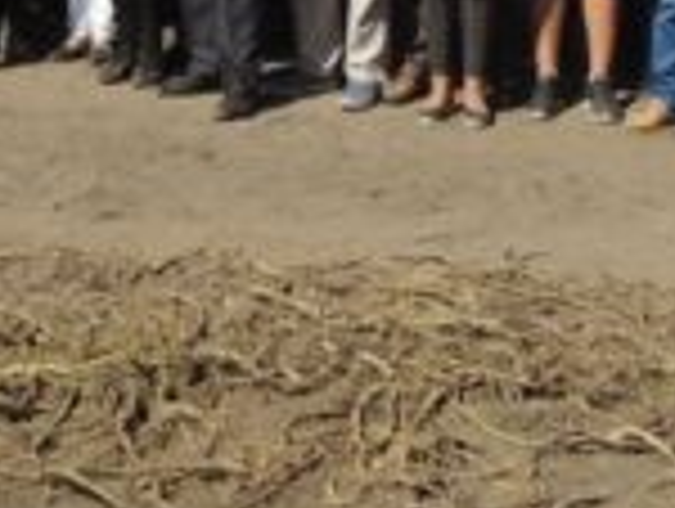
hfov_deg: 17.4
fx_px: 2187
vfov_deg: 12.6
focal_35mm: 112
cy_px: -232
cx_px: 117
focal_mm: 4.3
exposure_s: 1/1250
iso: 100
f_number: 3.2
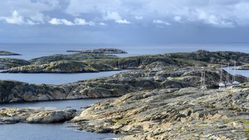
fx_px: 1004
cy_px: 82
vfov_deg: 8.0
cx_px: 123
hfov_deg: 14.1
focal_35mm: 152
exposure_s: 1/400
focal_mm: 122
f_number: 8
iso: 200
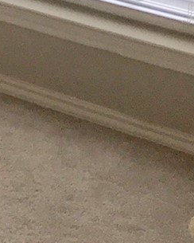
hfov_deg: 7.2
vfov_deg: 9.4
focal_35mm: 190
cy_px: -274
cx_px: -385
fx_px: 1364
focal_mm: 4.15
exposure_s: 1/31
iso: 25
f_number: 2.2
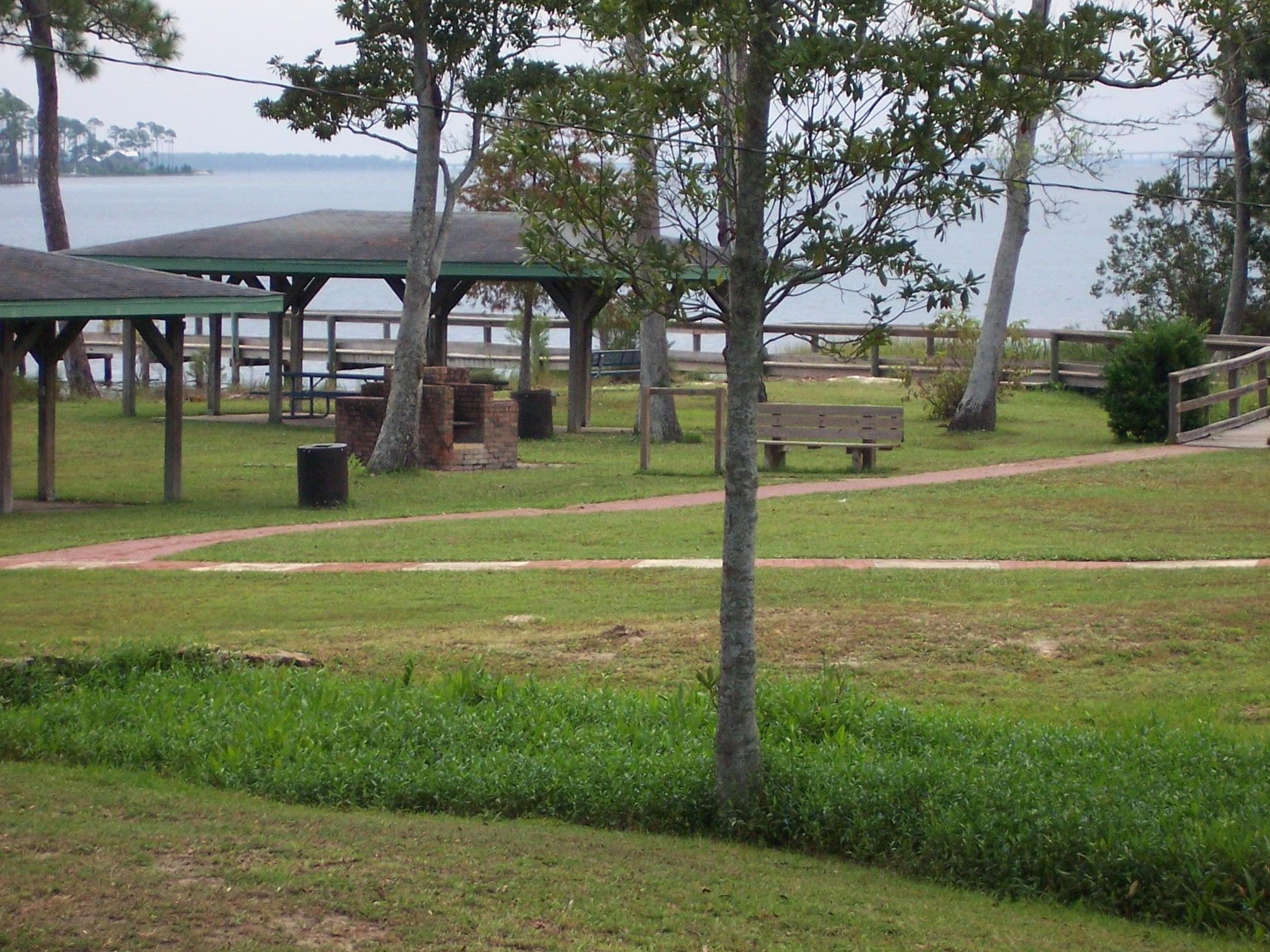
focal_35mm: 152
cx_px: 624
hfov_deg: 13.0
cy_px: 414
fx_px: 5577
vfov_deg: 9.8
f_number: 4.8
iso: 140
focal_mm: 22
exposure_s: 1/180
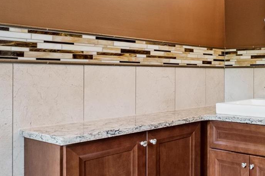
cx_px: 265
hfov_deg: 40.6
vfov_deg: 31.8
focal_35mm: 42
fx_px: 309
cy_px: 77
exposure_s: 1/13
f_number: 8
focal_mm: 9
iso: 400
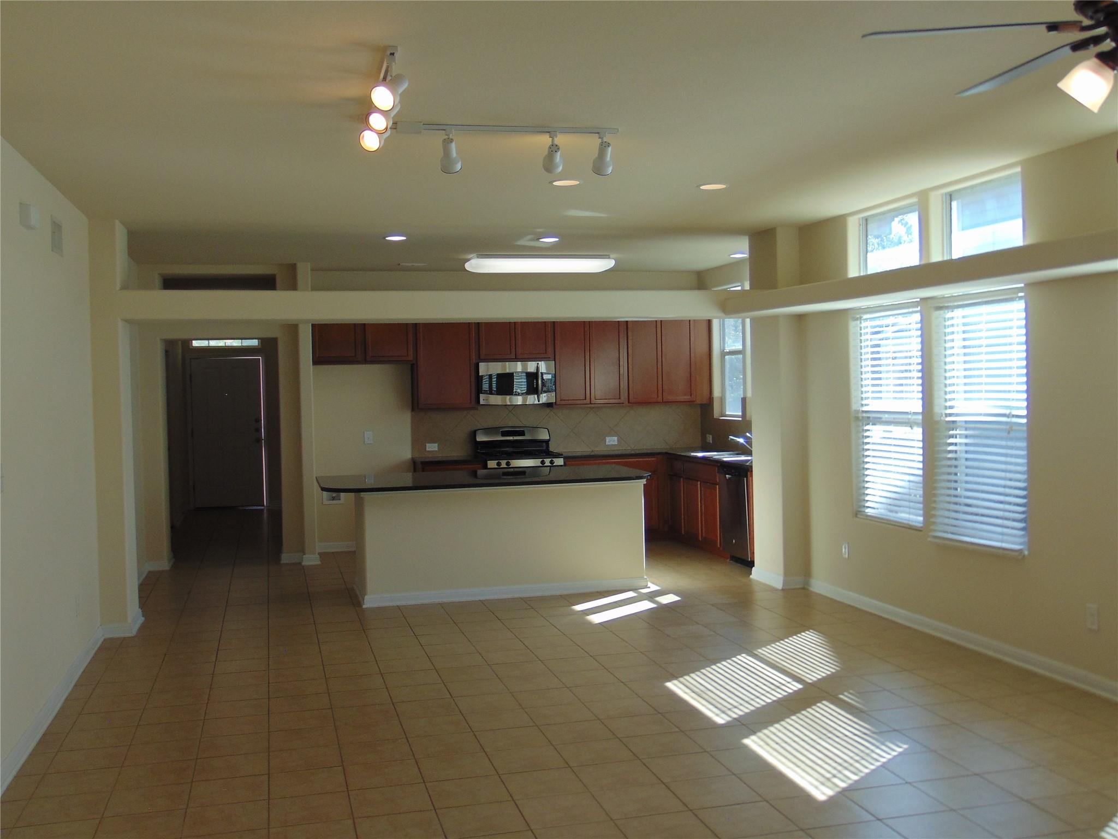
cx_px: 559
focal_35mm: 35
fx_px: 1130
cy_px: 420
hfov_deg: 52.6
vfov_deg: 40.7
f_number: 3.2
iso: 80
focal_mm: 6.3
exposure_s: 1/160
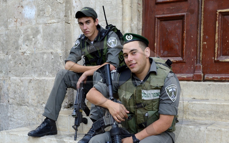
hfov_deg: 38.2
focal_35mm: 53
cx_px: 115
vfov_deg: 24.1
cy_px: 108
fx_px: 331
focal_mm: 34
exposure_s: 1/25
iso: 1250
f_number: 10
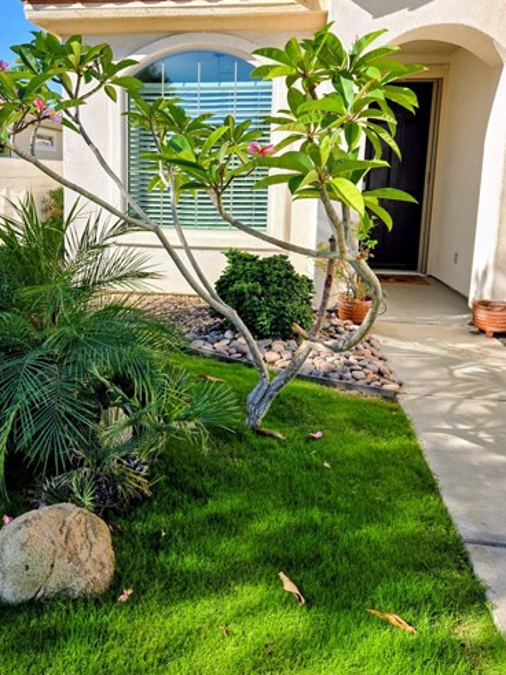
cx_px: 184
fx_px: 585
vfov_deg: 59.5
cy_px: 271
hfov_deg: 46.3
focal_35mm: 30
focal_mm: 5.4
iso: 25
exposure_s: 1/1484
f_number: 1.8
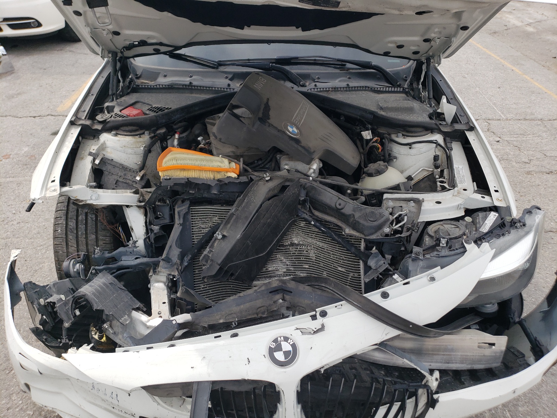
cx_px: 278
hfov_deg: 67.3
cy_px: 209
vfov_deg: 53.1
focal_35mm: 26
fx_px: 418
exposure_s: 1/2000
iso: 50
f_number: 1.5
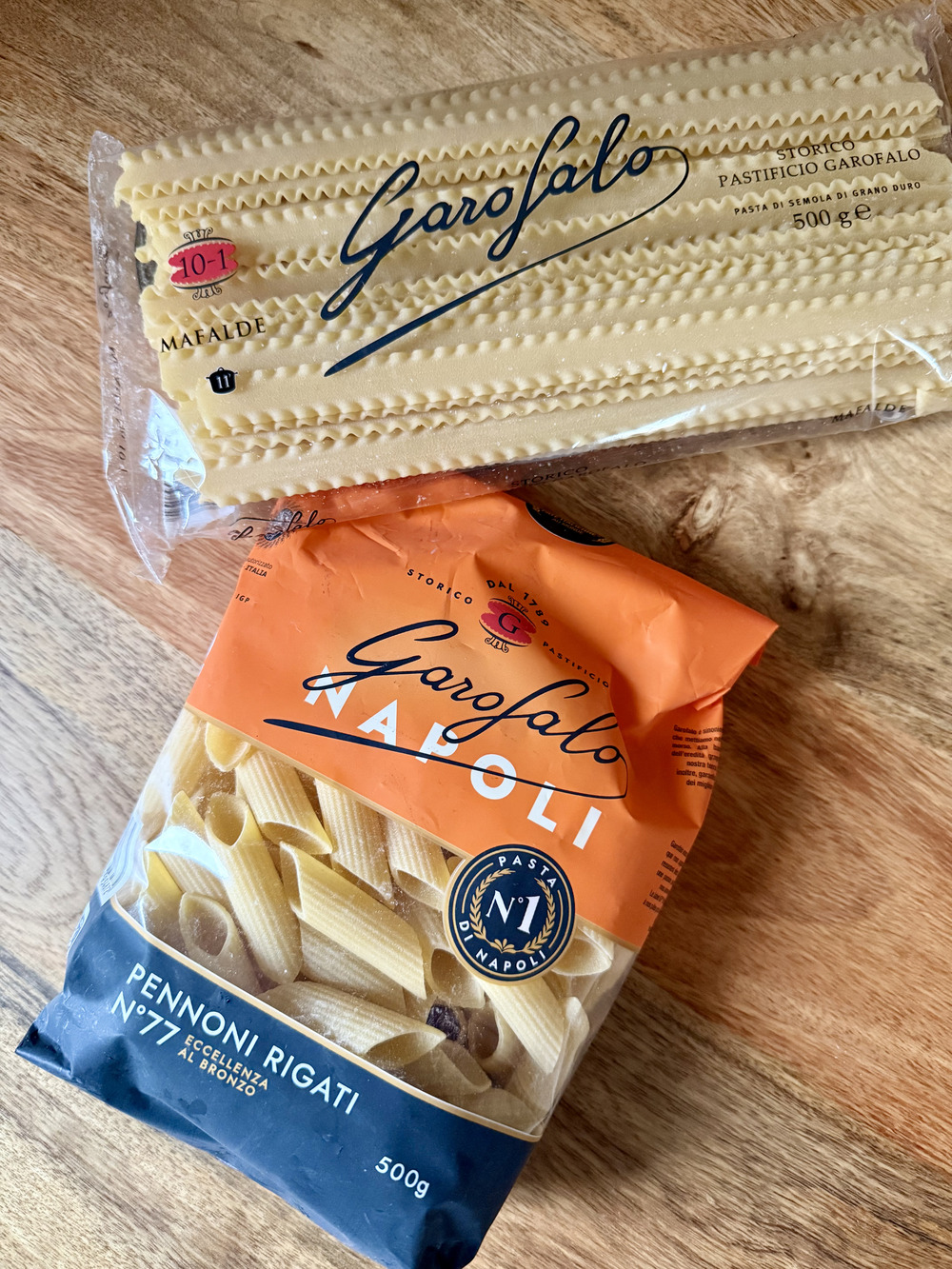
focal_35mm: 24
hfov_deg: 56.8
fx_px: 880
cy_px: 634
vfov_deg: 71.6
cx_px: 476
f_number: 1.78
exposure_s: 1/60
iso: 800
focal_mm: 6.76
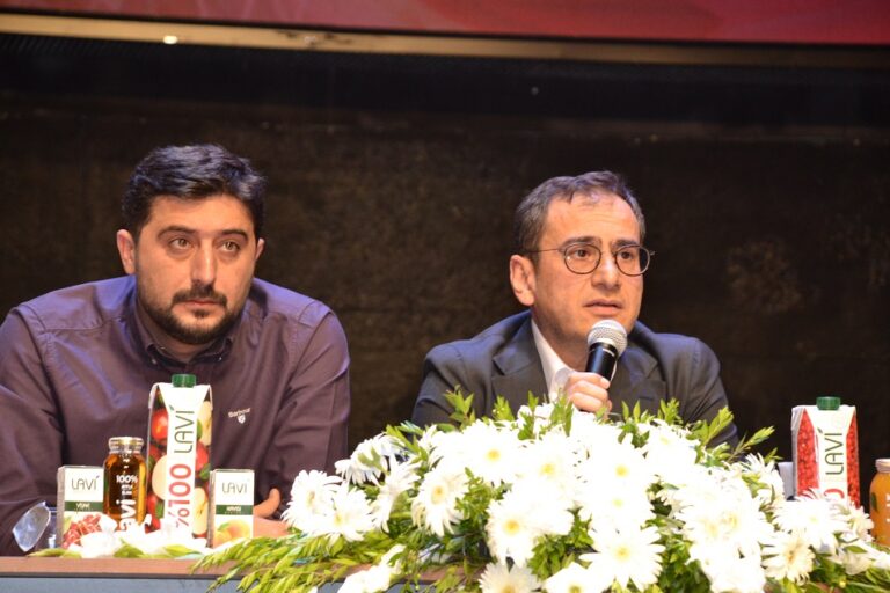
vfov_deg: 6.8
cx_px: 445
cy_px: 296
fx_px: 5006
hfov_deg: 10.2
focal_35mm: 202
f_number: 5.6
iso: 1100
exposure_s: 1/60
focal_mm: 135
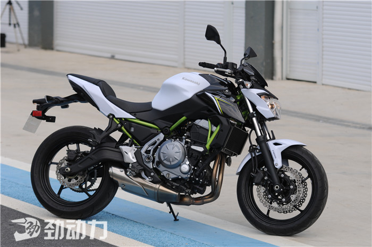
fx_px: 1625
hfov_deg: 13.1
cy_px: 124
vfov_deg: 8.7
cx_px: 186
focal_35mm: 158
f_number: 3.5
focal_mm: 105
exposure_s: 1/500
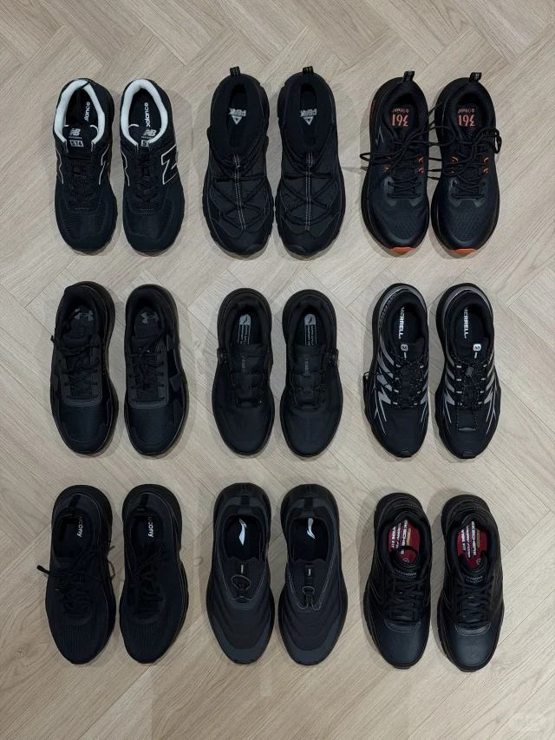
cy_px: 370
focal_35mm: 48
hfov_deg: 30.3
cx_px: 278
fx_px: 1026
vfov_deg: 39.7
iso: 64
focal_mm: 6.76
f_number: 1.78
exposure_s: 1/50
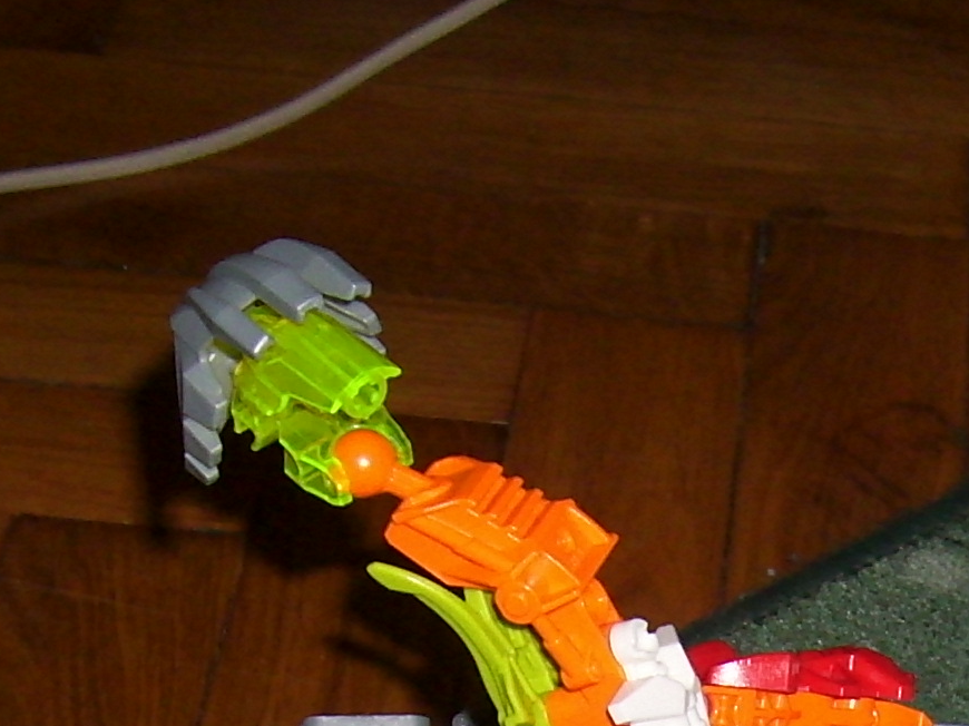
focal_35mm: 113
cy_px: 1117
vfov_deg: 12.4
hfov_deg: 17.2
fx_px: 3162
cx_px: 850
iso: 50
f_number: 7.1
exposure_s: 1/30
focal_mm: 5.99
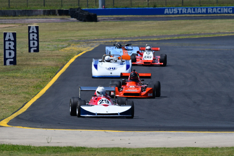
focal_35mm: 750
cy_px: 78
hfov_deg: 2.7
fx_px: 4876
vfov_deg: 1.8
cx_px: 117
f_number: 13
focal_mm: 500
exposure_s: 1/640
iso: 320
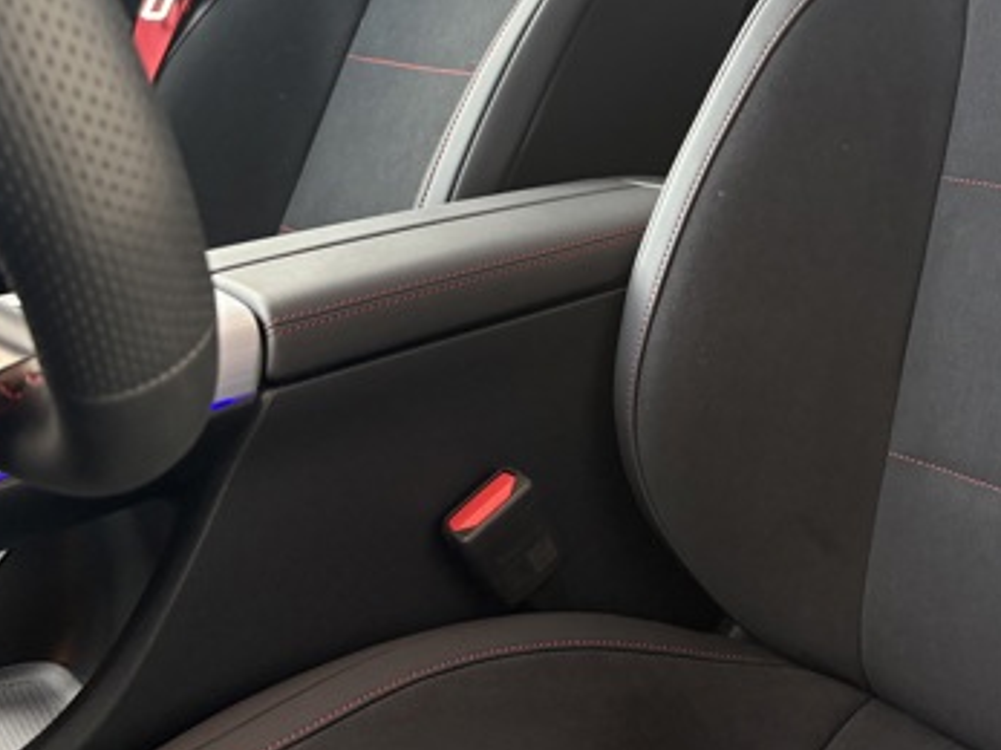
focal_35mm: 60
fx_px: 1734
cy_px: 121
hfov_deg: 31.7
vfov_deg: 23.9
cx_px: 741
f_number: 1.6
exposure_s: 1/60
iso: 160
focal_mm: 5.96
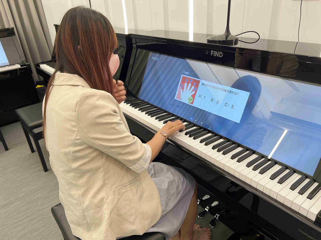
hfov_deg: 67.3
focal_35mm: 26
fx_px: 241
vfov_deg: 53.1
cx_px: 160
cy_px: 120
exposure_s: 1/60
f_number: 1.5
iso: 80
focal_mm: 5.7
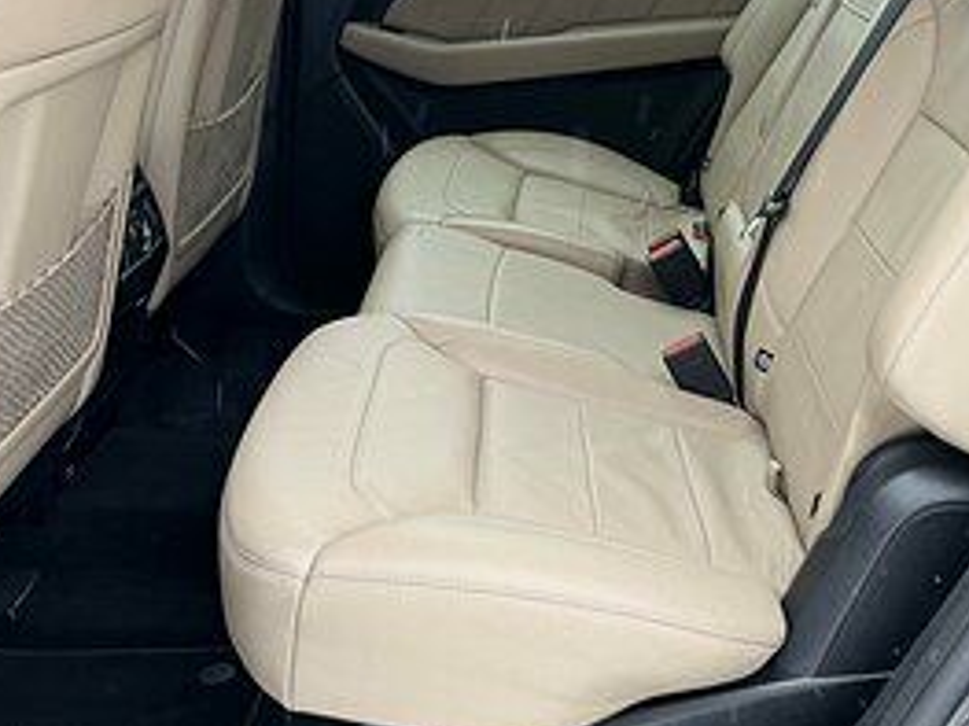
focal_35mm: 50
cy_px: 151
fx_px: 1399
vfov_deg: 28.5
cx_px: 601
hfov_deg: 38.0
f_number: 1.78
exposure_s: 1/121
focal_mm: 6.76
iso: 125
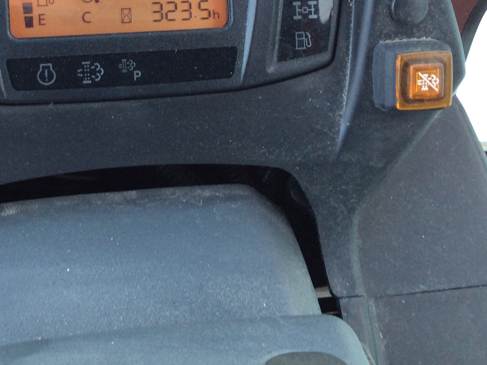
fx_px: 830
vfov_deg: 24.1
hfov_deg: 32.0
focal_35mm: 59
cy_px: 33
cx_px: 114
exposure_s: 1/24
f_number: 2.4
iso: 40
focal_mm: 3.3
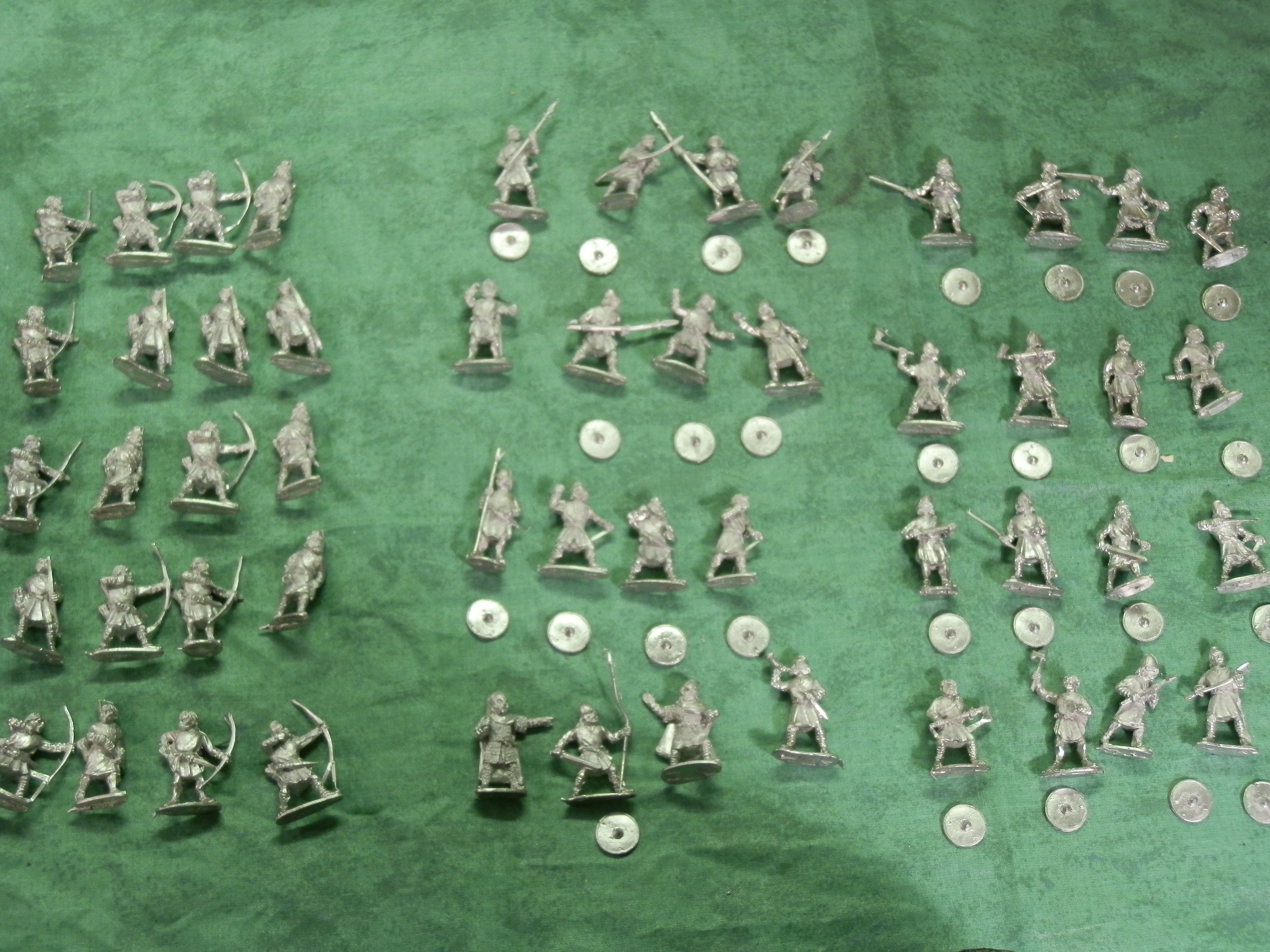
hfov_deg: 31.7
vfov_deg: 24.0
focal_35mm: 61
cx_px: 635
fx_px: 2238
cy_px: 476
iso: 200
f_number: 3.7
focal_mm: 10.99
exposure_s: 1/13
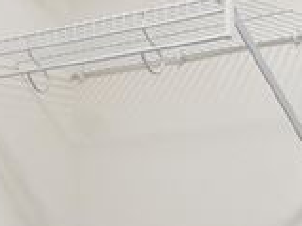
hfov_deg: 15.1
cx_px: 399
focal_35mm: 124
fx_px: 1081
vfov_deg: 11.6
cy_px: 305
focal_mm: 16
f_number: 8
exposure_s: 1/20
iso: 500
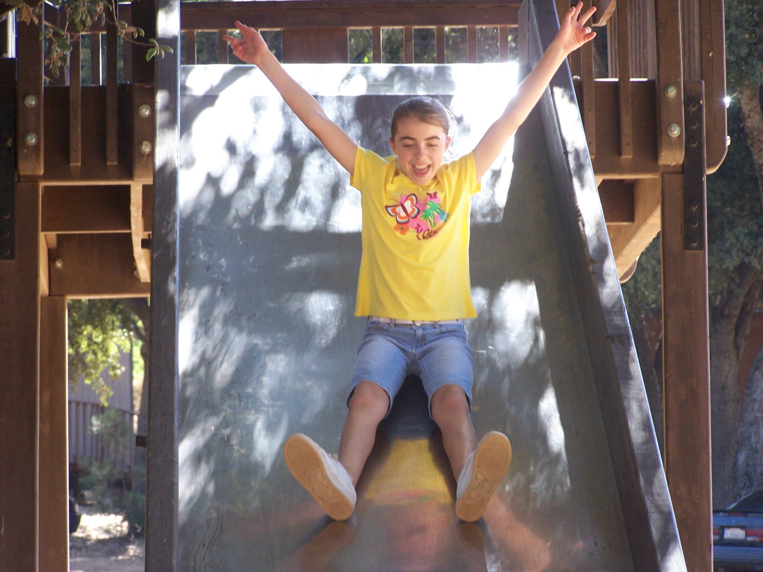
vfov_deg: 8.8
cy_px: 286
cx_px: 382
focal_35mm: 169
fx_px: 3725
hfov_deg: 11.7
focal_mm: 28
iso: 140
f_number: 3.2
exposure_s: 1/180
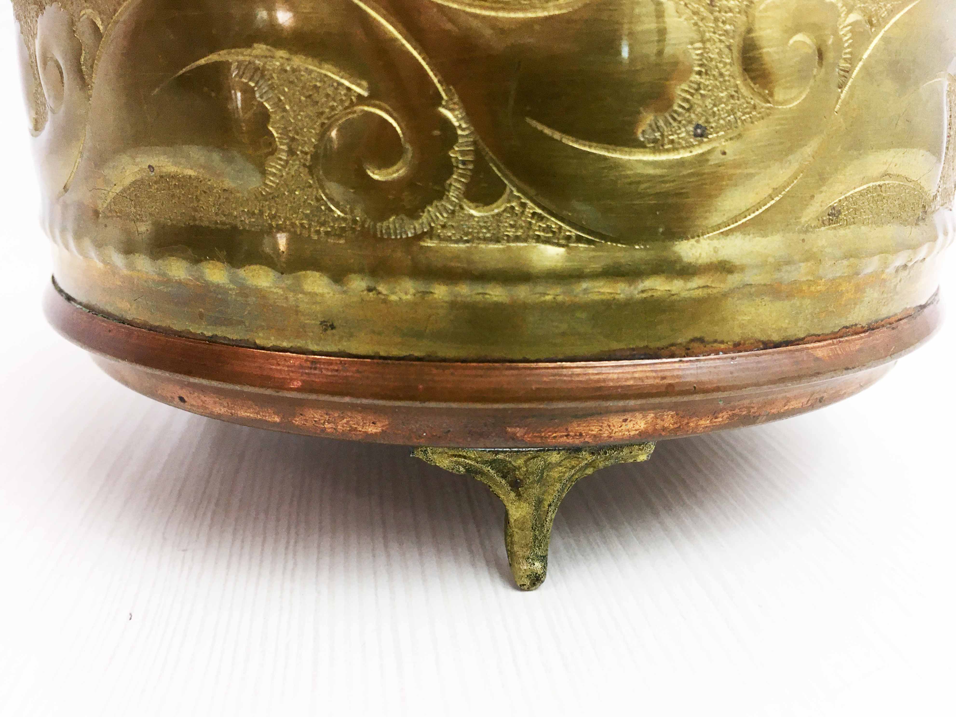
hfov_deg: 61.7
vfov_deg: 48.2
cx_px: 478
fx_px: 801
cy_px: 358
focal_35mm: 29
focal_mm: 4.15
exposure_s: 1/33
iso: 50
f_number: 2.2
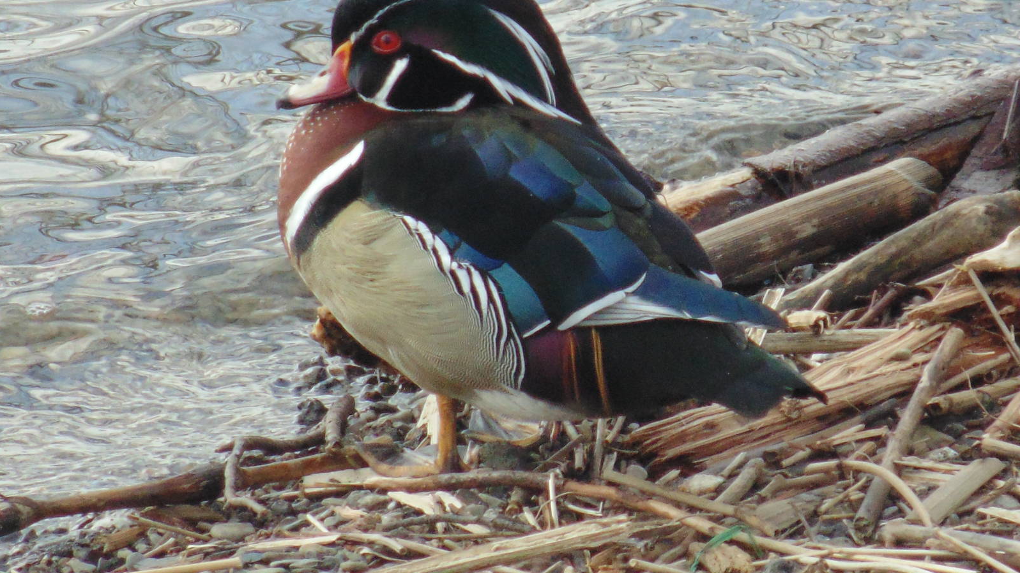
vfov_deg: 1.9
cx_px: 510
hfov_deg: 3.4
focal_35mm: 633
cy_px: 204
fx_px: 17119
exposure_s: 1/250
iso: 200
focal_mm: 104
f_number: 5.9
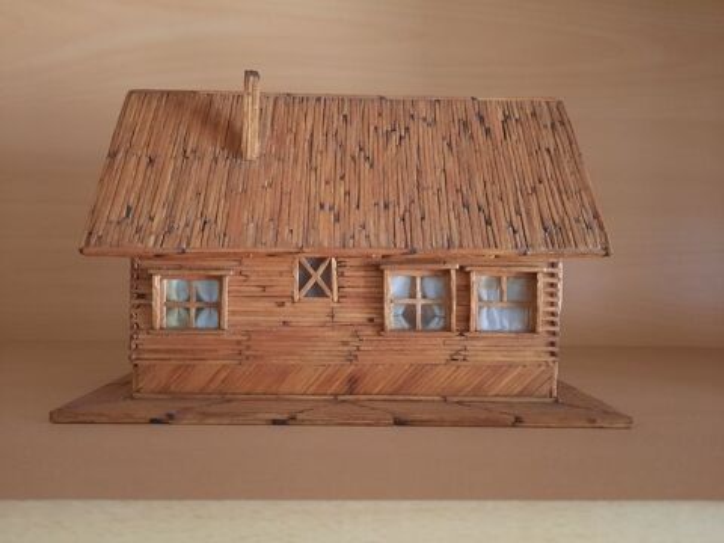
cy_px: 272
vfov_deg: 54.9
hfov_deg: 69.4
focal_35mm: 25
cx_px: 362
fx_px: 523
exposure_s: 1/25
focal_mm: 4.6
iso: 640
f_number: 2
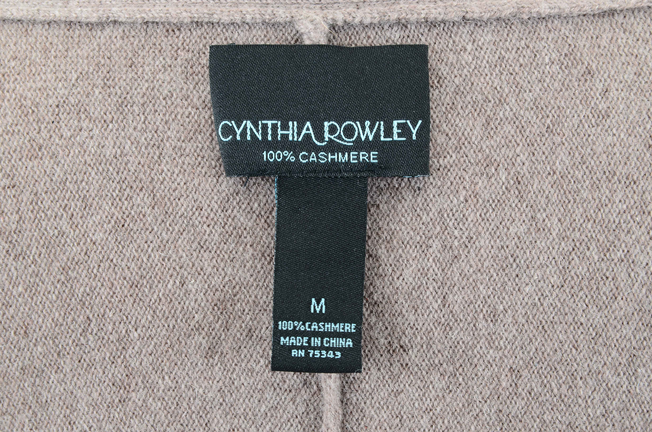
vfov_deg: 13.0
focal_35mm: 105
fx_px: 1898
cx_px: 326
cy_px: 216
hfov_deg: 19.5
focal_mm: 70
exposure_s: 1/80
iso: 400
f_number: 10
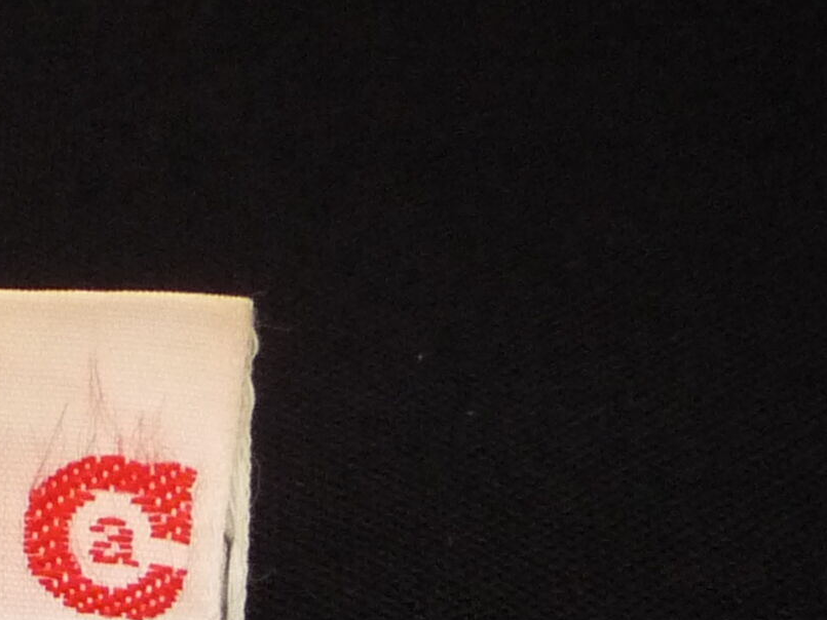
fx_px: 3250
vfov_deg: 10.6
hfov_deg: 13.6
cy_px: 820
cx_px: -454
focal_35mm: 136
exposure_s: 1/25
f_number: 3.3
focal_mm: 5.2
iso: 400
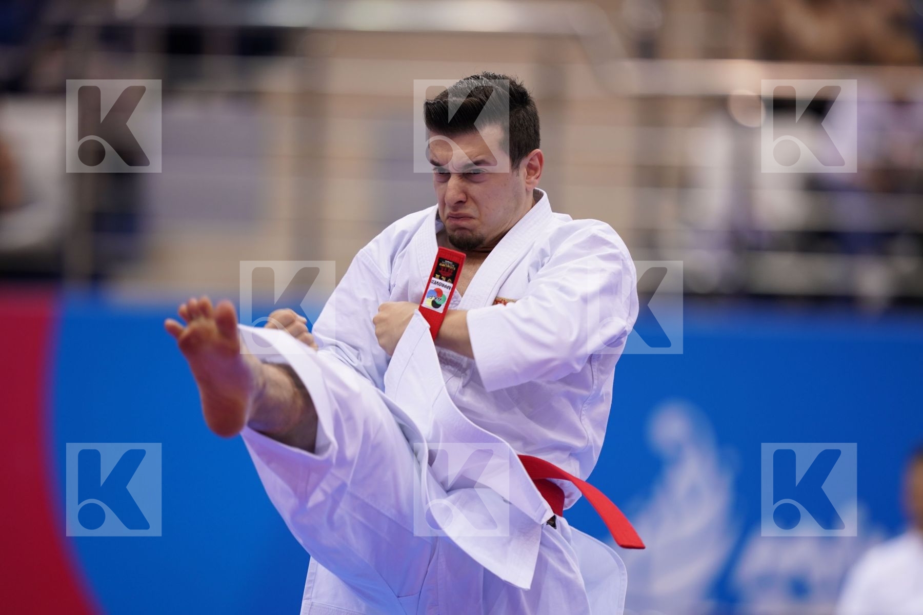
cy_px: 308
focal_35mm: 400
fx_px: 10255
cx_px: 462
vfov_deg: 3.4
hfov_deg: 5.2
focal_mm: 400
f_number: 2.8
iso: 640
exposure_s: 1/500
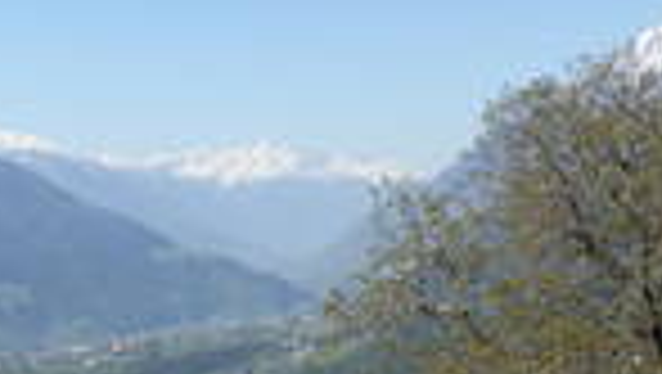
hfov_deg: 24.6
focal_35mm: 86
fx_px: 1511
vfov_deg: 13.8
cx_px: 216
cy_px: 415
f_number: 3.5
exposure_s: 1/1000
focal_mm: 5
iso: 100
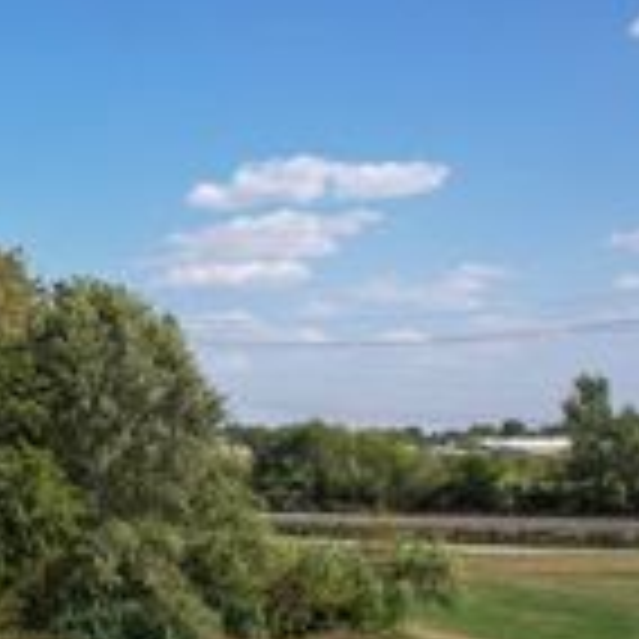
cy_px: 443
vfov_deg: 25.9
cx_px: -279
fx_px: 1378
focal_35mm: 66
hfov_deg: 22.2
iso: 100
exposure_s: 1/2000
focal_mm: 8.38
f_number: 2.8
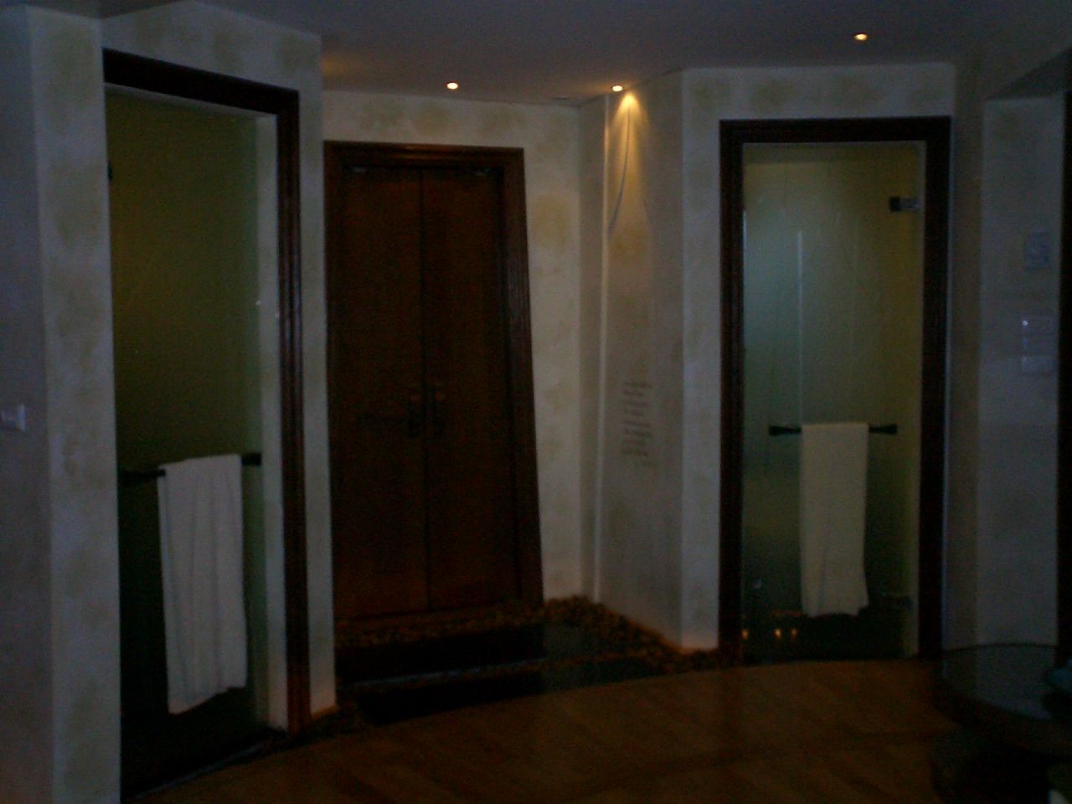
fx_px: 1146
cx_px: 536
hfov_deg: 50.1
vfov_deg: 38.7
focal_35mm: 37
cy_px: 402
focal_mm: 5.6
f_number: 3.5
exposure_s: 1/40
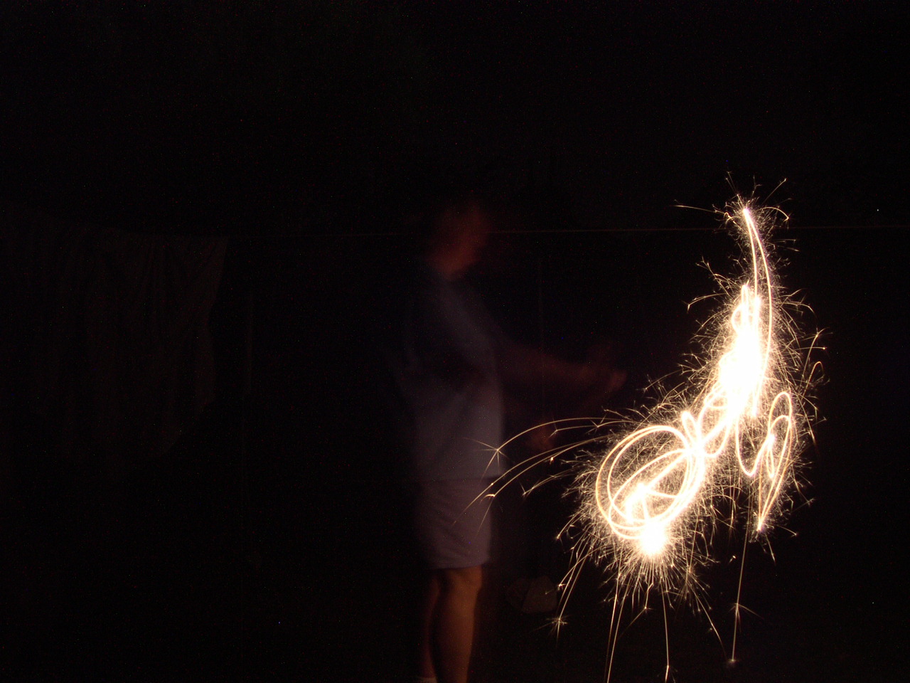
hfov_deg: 49.0
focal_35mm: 38
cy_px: 342
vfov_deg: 37.7
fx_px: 999
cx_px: 455
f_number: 7.6
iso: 100
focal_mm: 8
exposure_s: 8
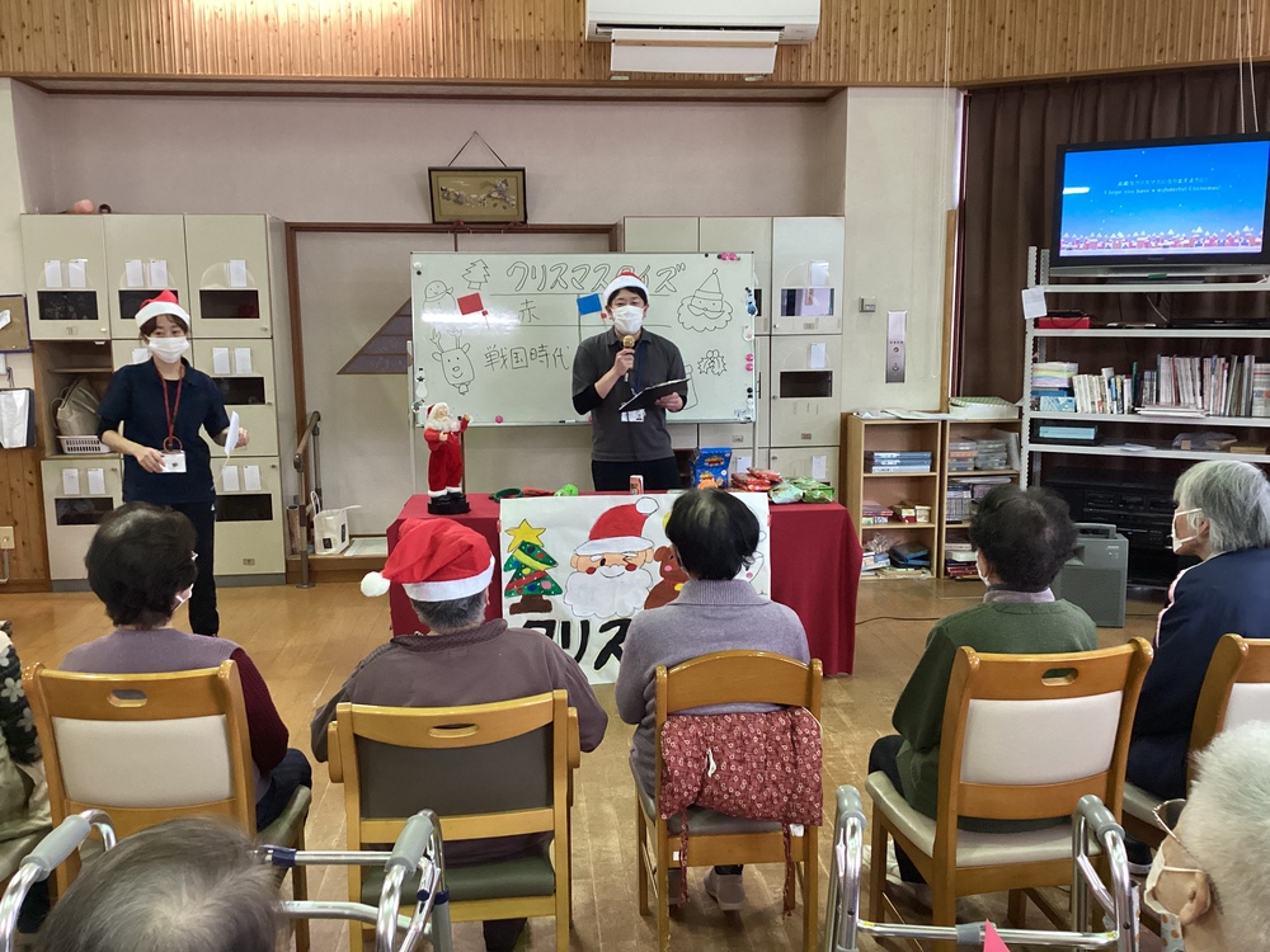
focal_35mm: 31
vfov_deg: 45.4
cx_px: 635
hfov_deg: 58.4
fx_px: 1137
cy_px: 476
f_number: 2.4
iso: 320
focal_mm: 3.3
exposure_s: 1/60
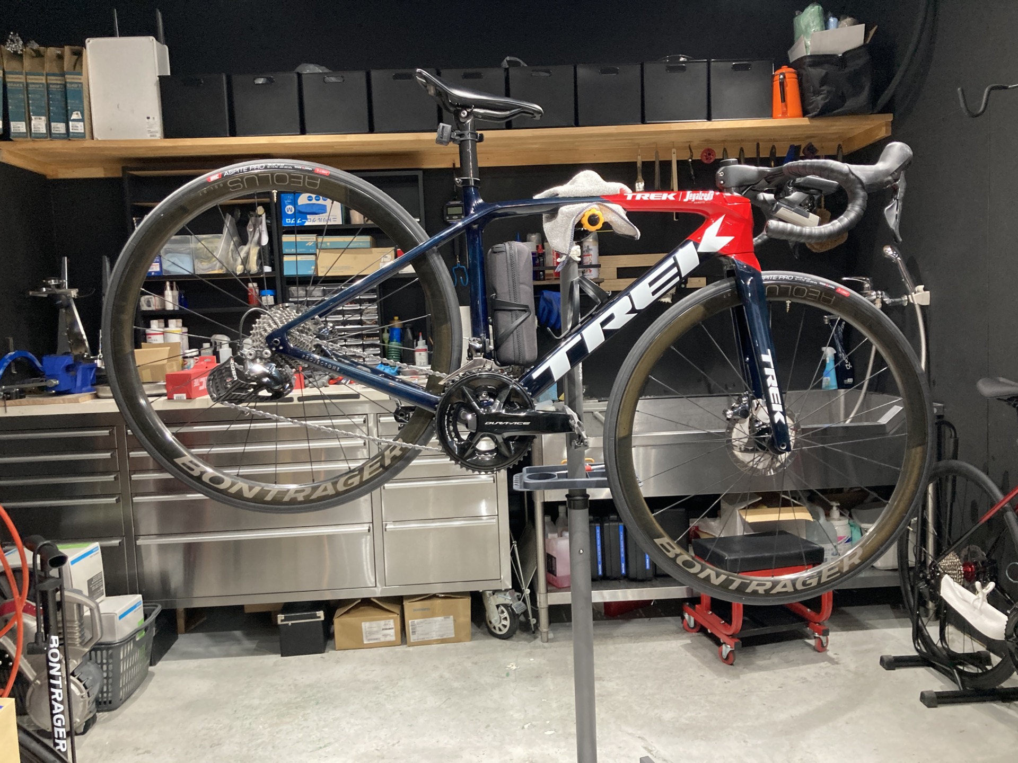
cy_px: 382
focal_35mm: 28
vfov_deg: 49.7
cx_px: 509
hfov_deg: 63.4
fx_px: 823
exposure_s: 1/50
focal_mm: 3.99
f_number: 1.8
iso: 250
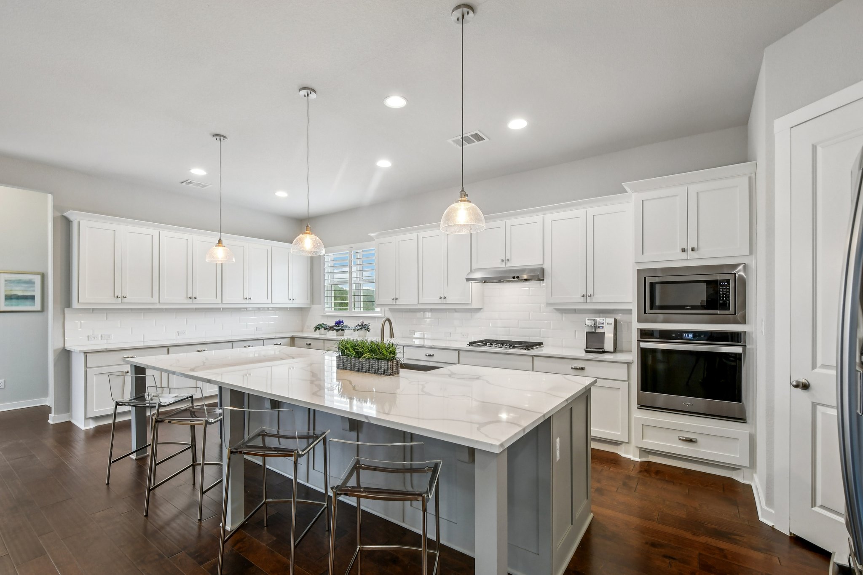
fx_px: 360
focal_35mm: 15
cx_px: 432
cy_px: 288
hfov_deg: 100.4
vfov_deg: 77.3
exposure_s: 1/25
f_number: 8
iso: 400
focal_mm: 10
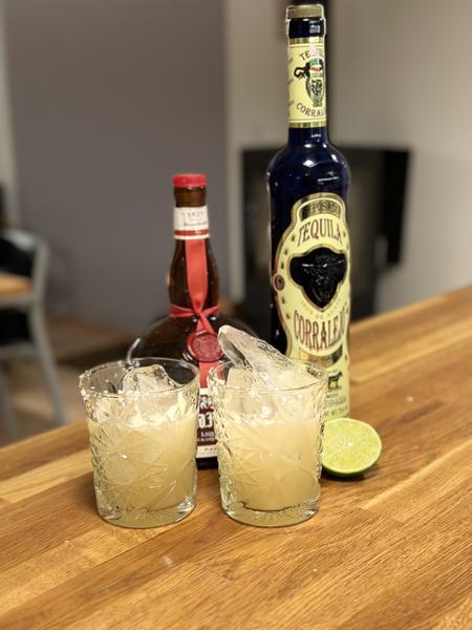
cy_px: 315
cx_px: 236
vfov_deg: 39.7
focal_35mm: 48
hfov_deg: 30.3
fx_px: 873
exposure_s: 1/59
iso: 320
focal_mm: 6.86
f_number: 1.78
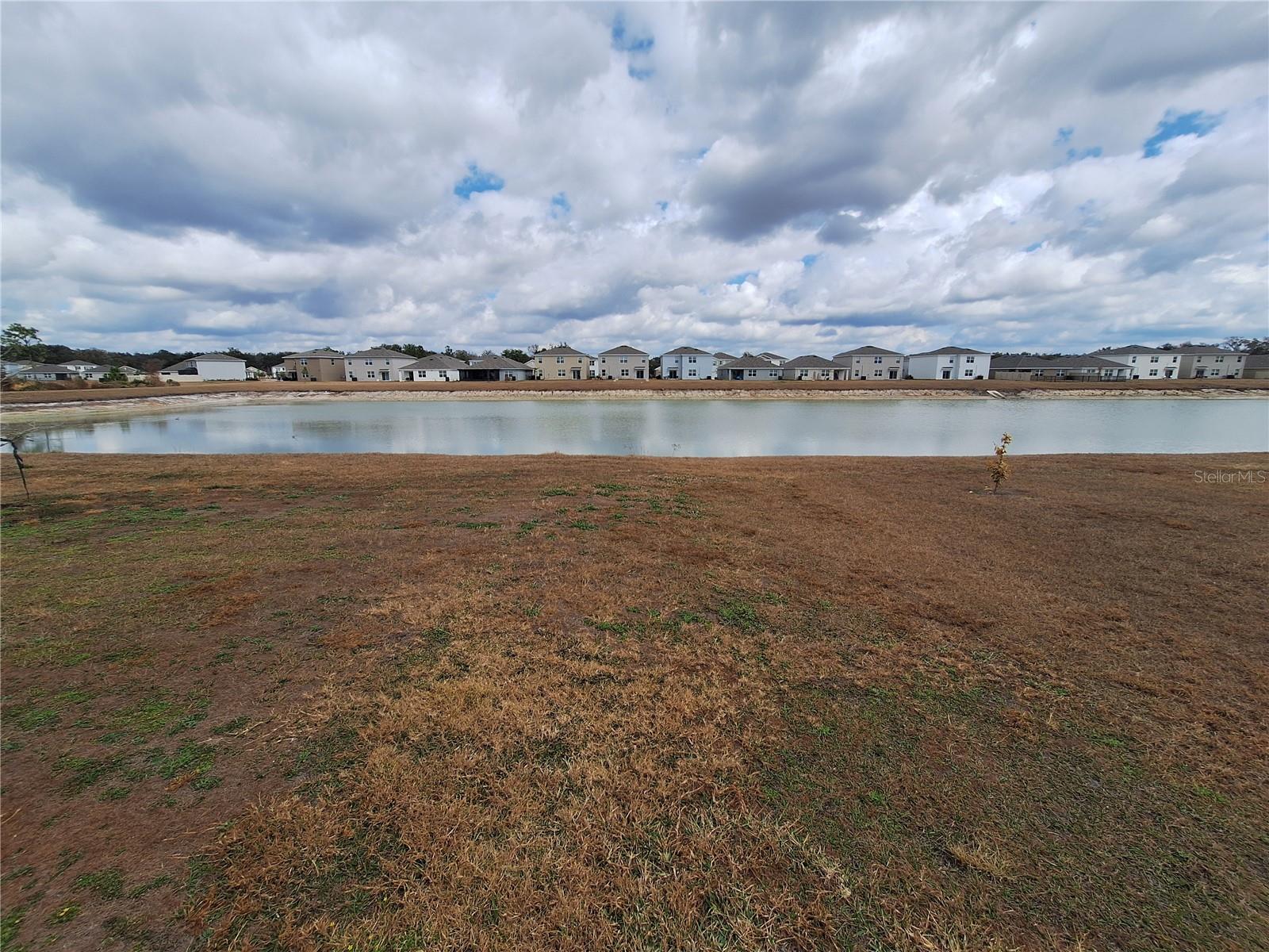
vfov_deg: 89.9
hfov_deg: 106.2
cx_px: 634
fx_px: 477
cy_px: 476
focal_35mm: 13
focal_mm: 1.74
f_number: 2.2
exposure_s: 1/1927
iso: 40
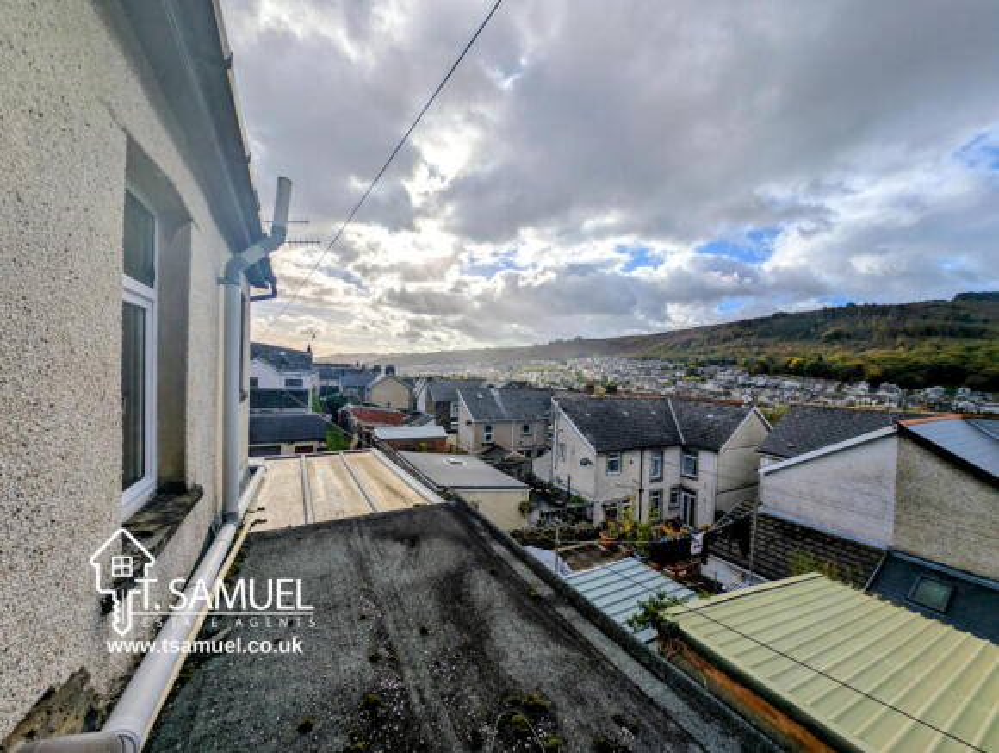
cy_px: 376
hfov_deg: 110.4
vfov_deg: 94.7
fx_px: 347
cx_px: 500
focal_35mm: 12
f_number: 1.95
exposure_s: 1/6173
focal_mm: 2.23
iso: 39
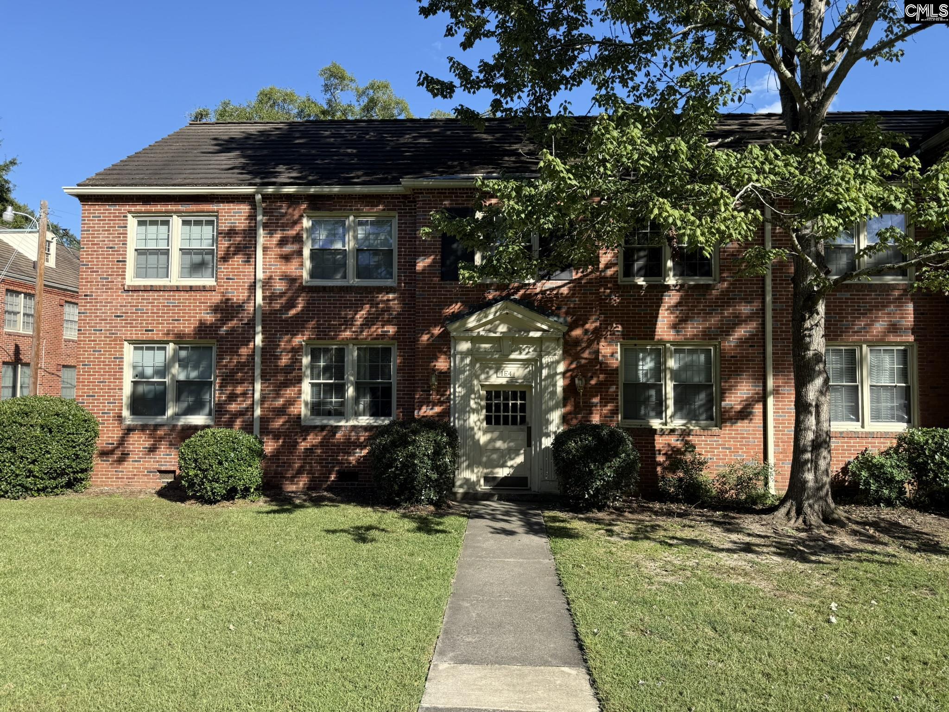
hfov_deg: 71.6
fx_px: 658
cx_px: 474
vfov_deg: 56.8
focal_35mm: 24
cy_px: 356
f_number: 1.78
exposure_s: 1/1812
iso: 80
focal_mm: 6.76
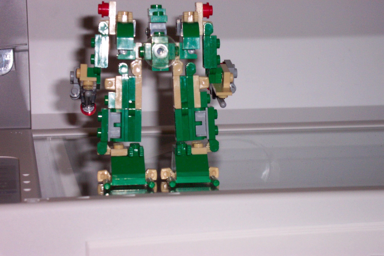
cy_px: 128
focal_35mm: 105
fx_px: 1120
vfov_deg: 13.0
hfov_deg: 19.5
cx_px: 192
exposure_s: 1/90
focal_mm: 21.2
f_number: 4.7
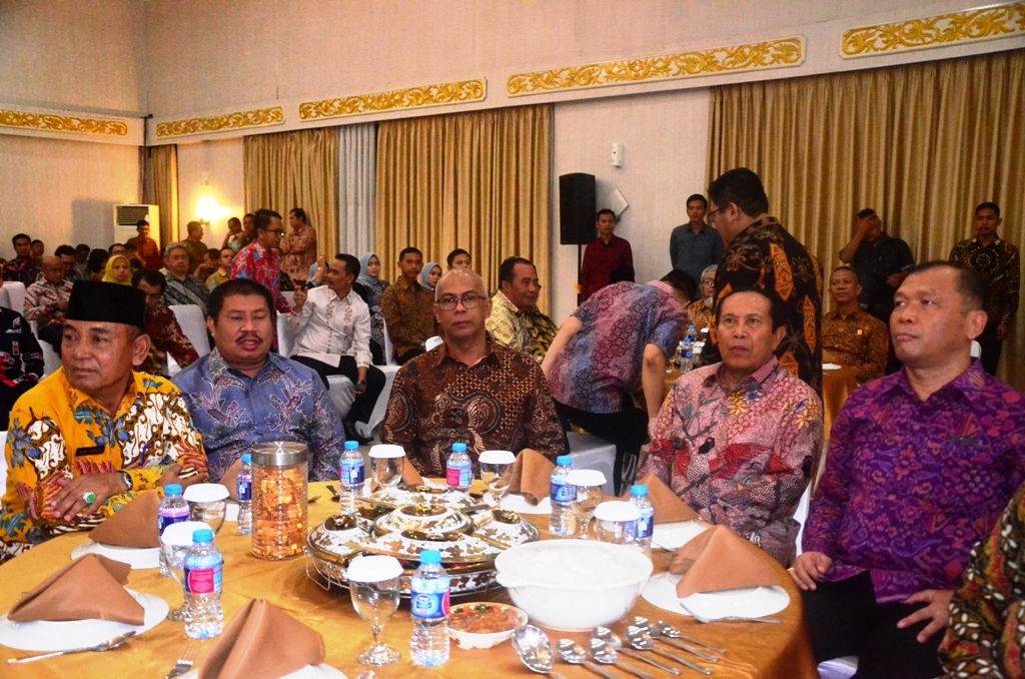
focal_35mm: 38
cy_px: 340
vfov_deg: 35.3
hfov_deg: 51.4
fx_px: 1065
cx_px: 512
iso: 6400
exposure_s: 1/320
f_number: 4
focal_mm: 25
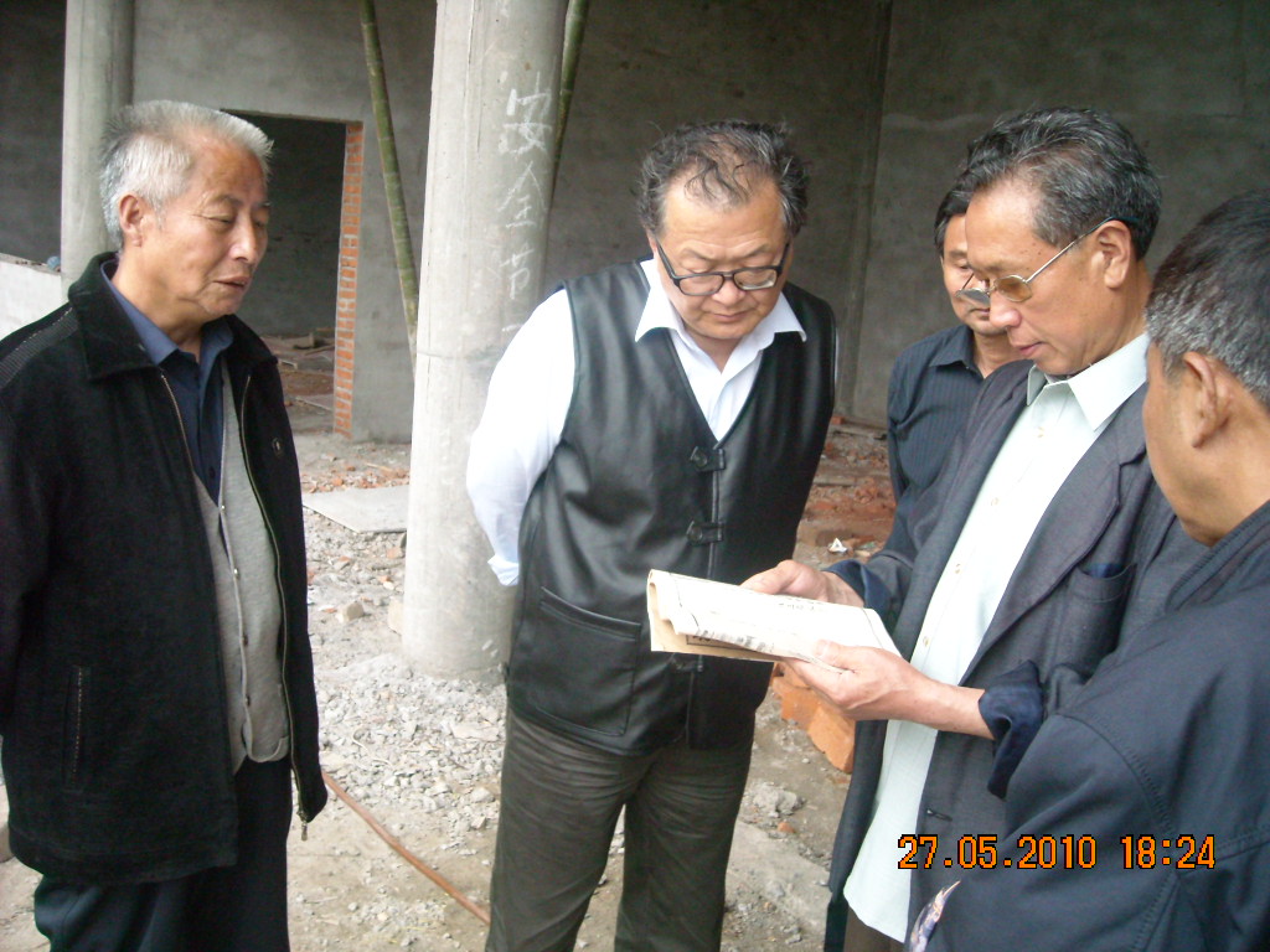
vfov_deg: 40.7
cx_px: 635
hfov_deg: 52.6
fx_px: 1284
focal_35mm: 35
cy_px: 476
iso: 400
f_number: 2.8
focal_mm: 5.7
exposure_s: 1/38
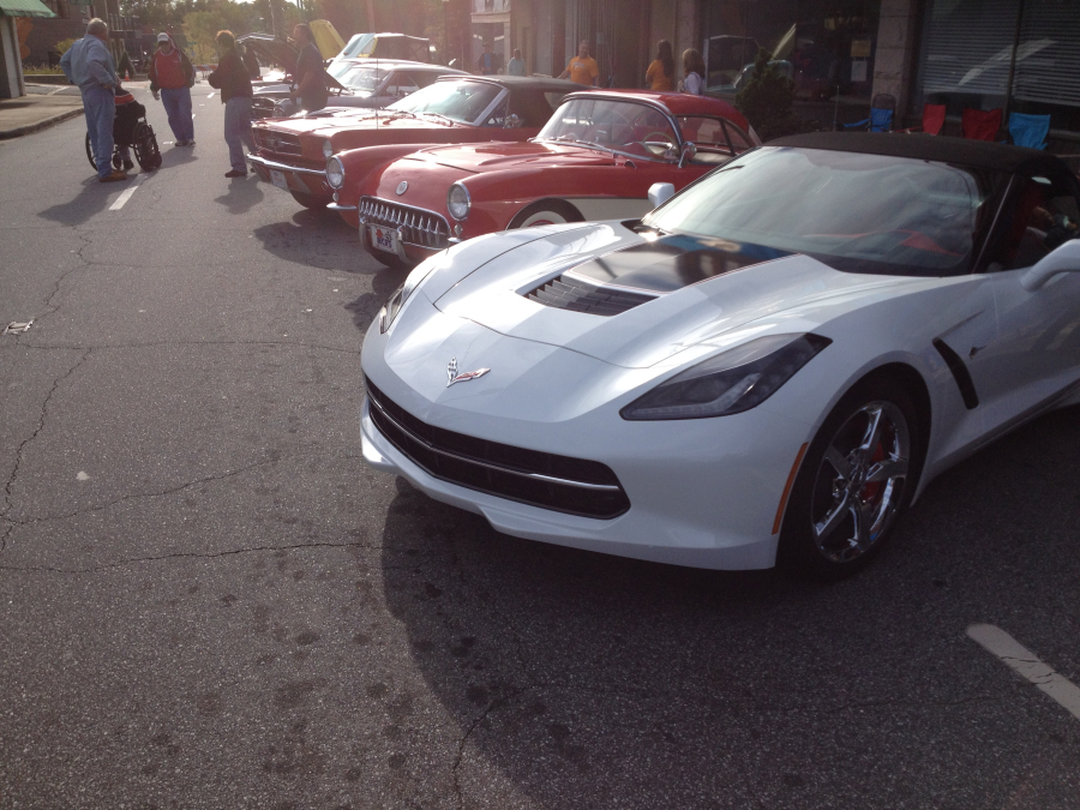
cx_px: 540
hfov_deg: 52.6
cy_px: 405
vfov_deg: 40.7
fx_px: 1092
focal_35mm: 35
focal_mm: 4.28
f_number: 2.4
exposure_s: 1/1534
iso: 50
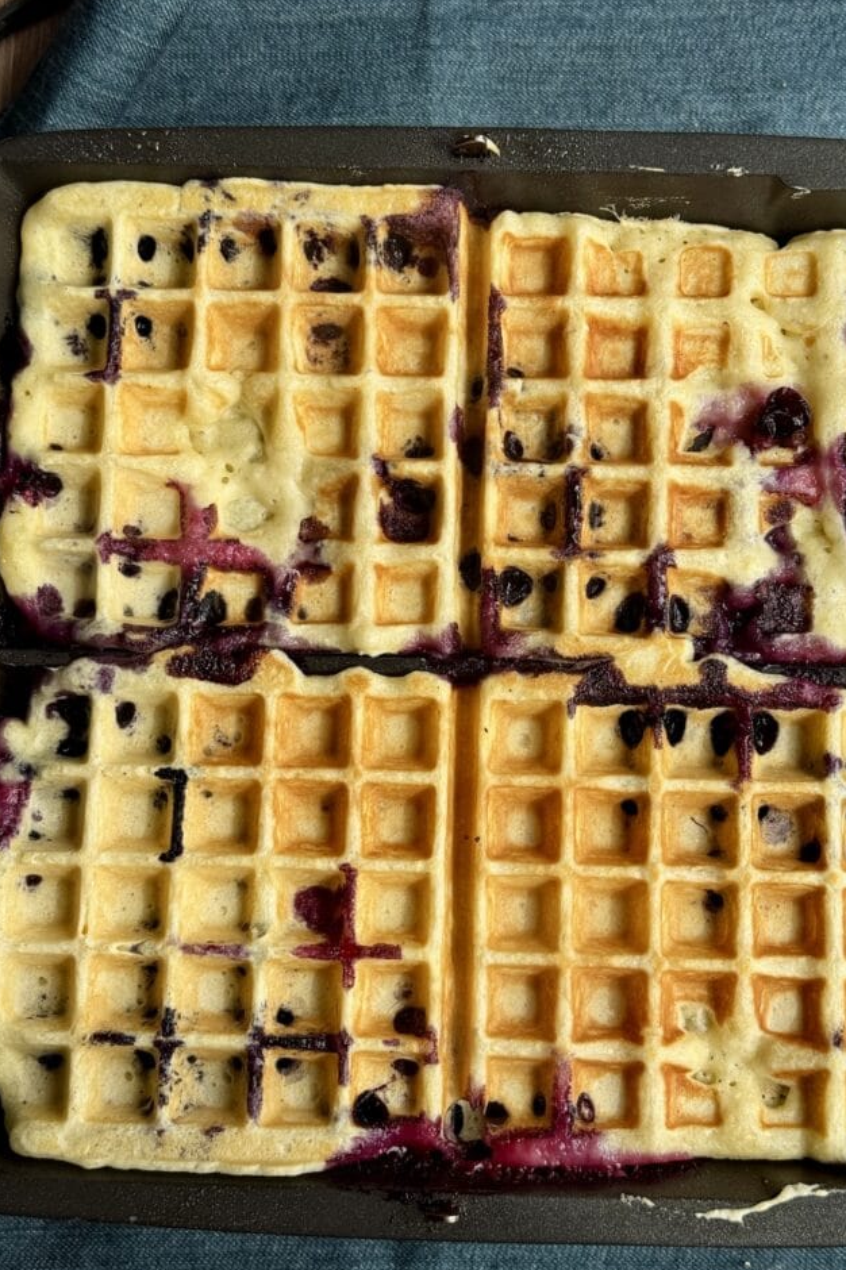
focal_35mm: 51
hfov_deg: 26.4
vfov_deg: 38.9
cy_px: 642
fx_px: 1799
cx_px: 480
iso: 64
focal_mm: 6.76
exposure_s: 1/995
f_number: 1.78
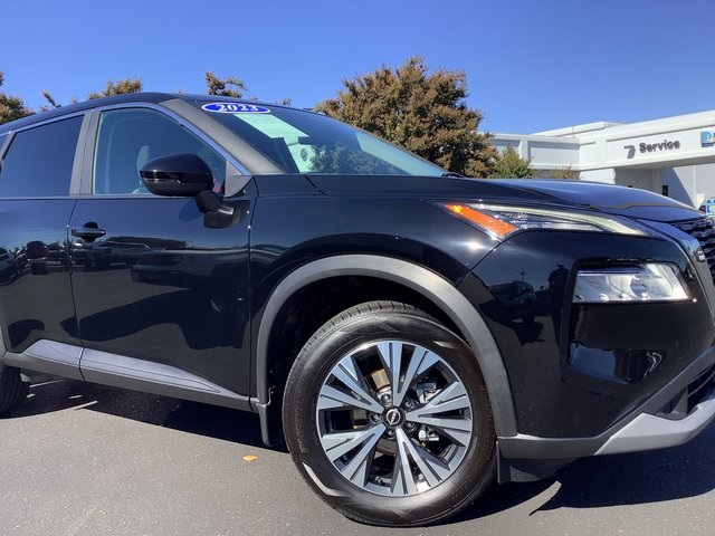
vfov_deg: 45.4
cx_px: 358
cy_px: 268
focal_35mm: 31
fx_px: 640
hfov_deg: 58.4
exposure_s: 1/582
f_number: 2.4
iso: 25
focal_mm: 3.3
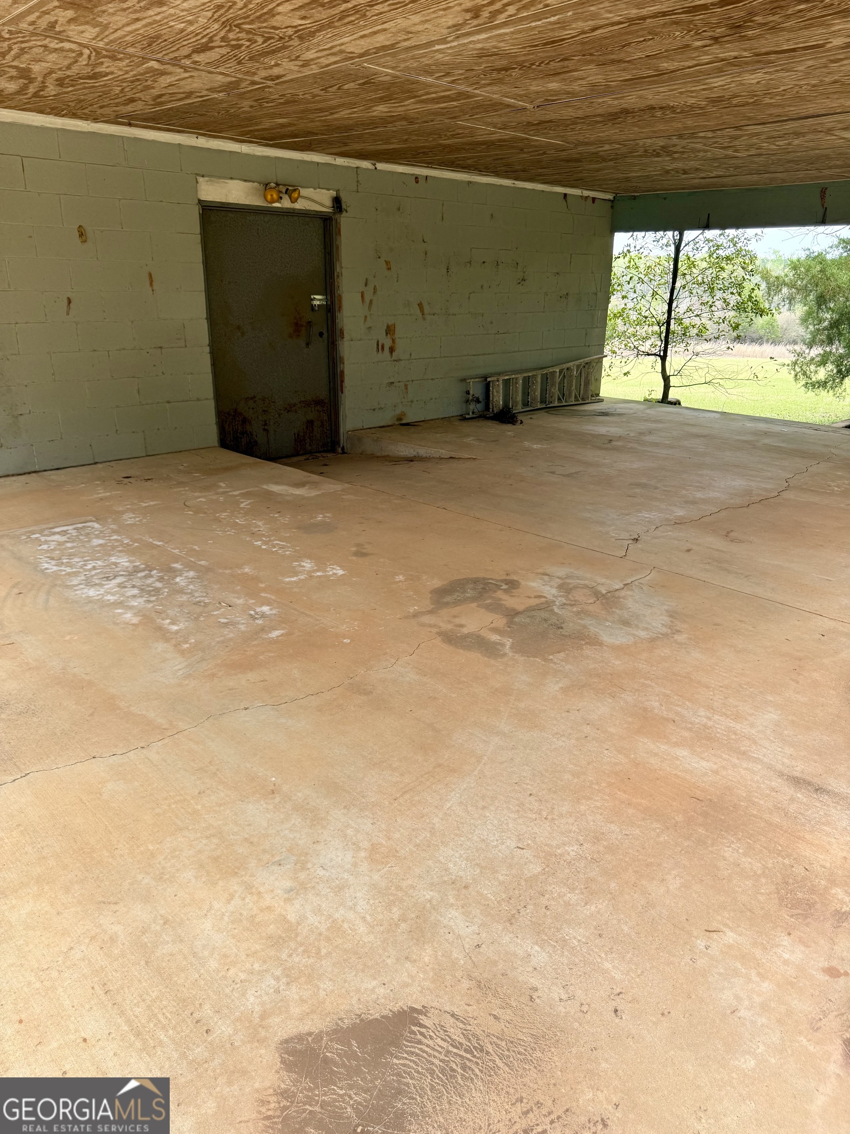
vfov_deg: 71.6
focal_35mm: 24
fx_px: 786
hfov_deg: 56.8
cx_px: 425
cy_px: 567
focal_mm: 6.76
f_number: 1.78
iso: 80
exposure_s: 1/528
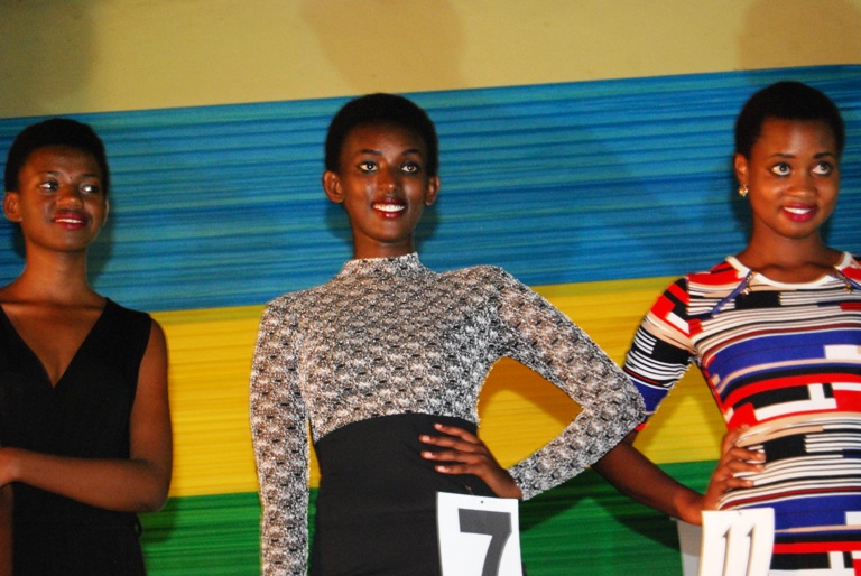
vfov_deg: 16.6
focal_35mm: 82
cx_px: 430
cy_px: 288
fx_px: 1975
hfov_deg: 24.6
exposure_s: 1/15
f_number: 5.6
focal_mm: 55
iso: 1600
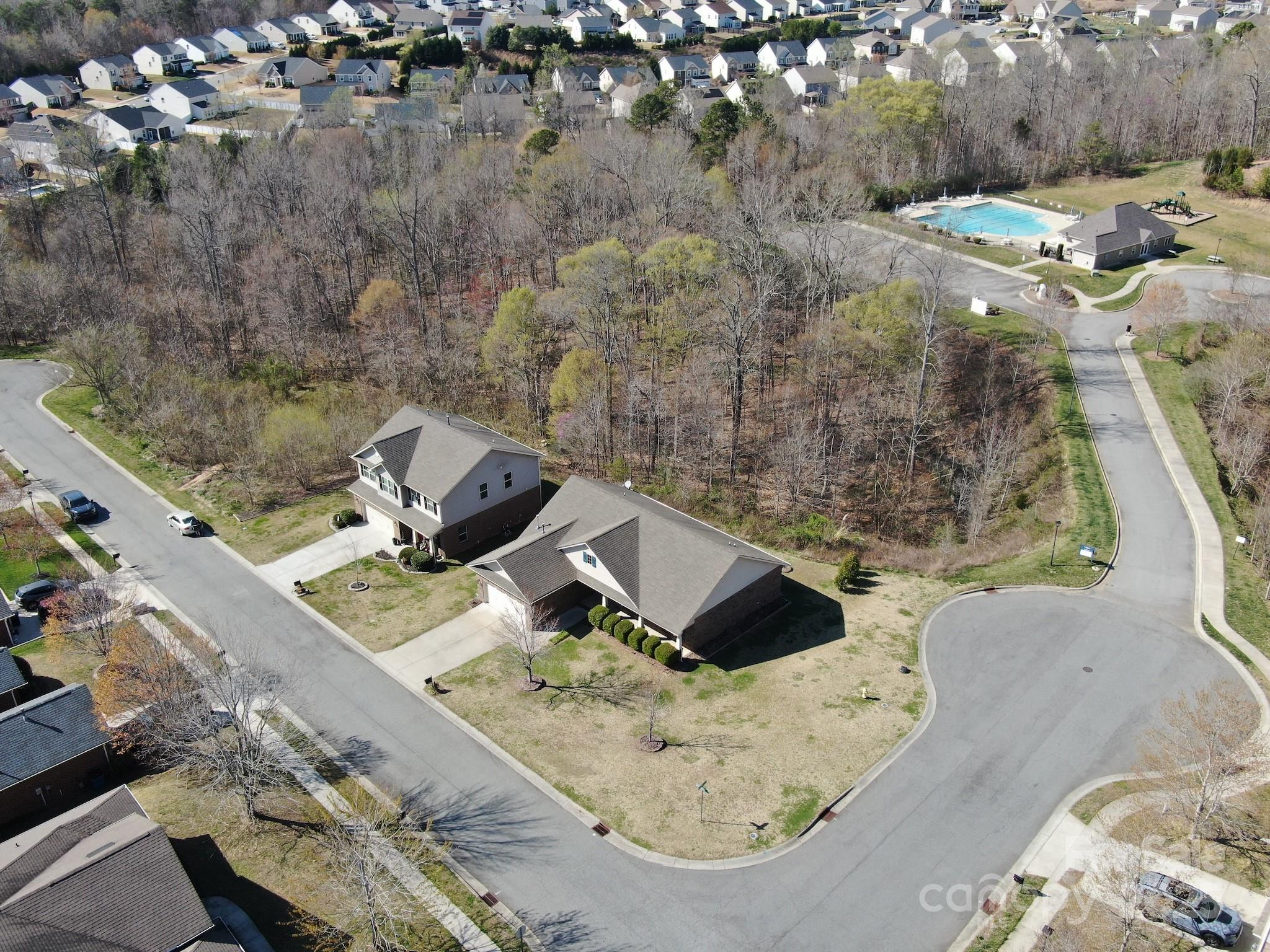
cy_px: 476
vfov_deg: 46.8
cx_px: 635
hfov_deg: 60.0
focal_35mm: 30
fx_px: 1101
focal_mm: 5.22
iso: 110
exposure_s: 1/640
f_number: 3.1
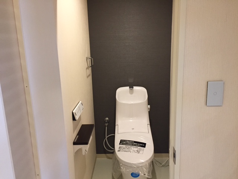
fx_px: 199
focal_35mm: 29
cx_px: 119
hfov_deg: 61.7
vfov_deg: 48.2
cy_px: 90
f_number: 2.2
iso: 125
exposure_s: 1/30
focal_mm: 4.15
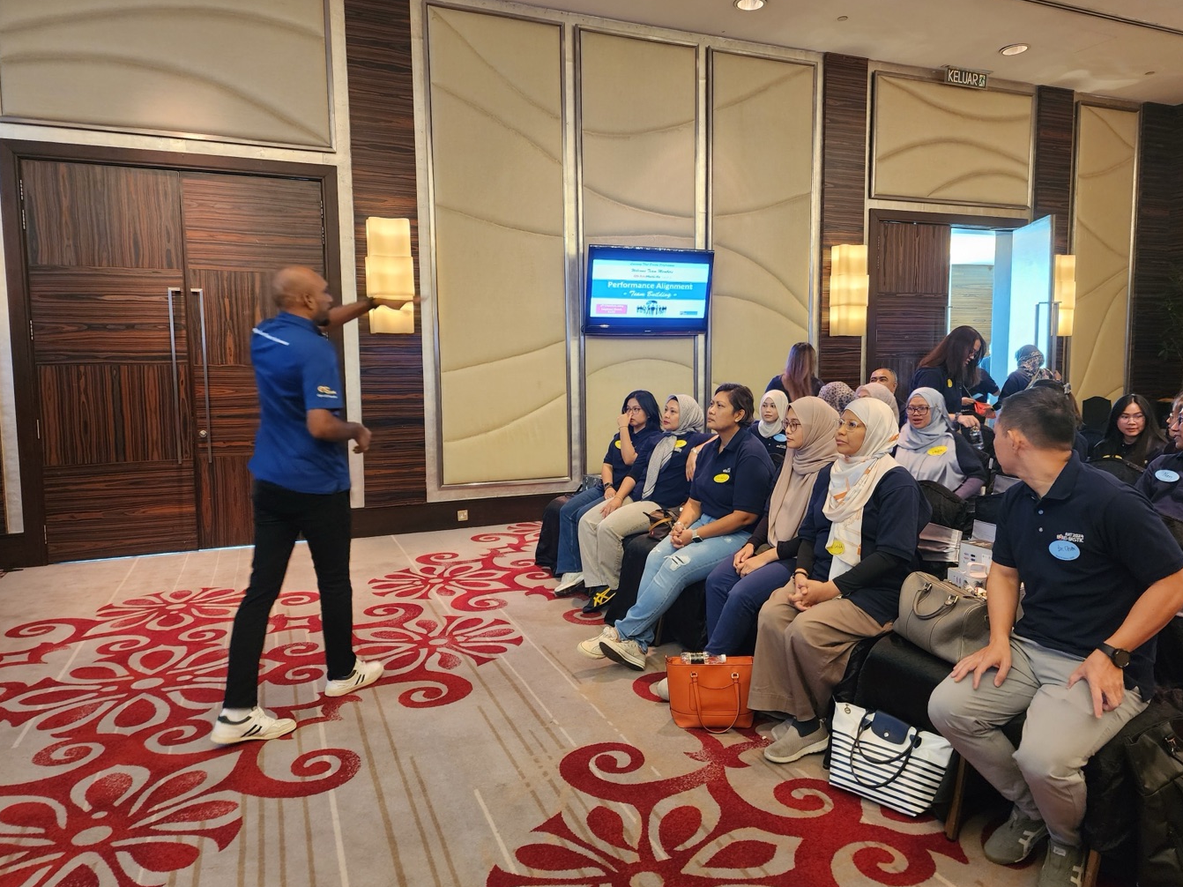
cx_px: 610
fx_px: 820
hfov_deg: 71.6
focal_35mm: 24
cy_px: 443
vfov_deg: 56.8
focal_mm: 6.4
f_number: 1.8
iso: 500
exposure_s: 1/33
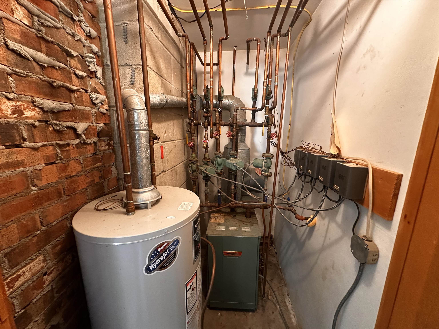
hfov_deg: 102.1
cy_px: 164
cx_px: 220
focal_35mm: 14
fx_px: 178
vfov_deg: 85.7
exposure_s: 1/60
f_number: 2.2
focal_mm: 2.22
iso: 800
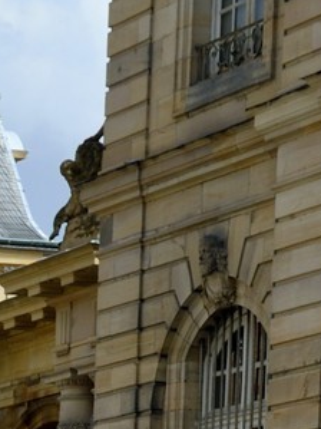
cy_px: 1053
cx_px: -384
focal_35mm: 216
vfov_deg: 8.4
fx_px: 2673
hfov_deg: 6.6
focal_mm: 42
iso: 200
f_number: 11
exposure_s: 1/200
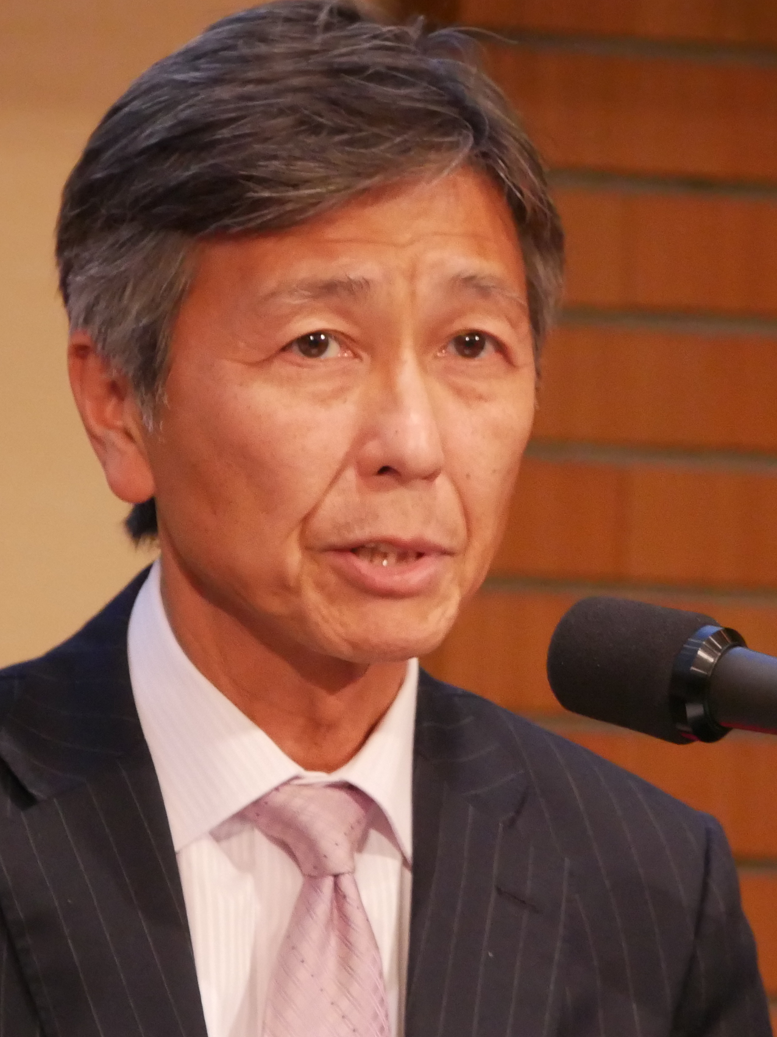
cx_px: 394
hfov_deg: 2.2
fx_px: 19880
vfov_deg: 3.0
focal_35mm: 664
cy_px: 519
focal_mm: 175
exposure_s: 1/100
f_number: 5.6
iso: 3200
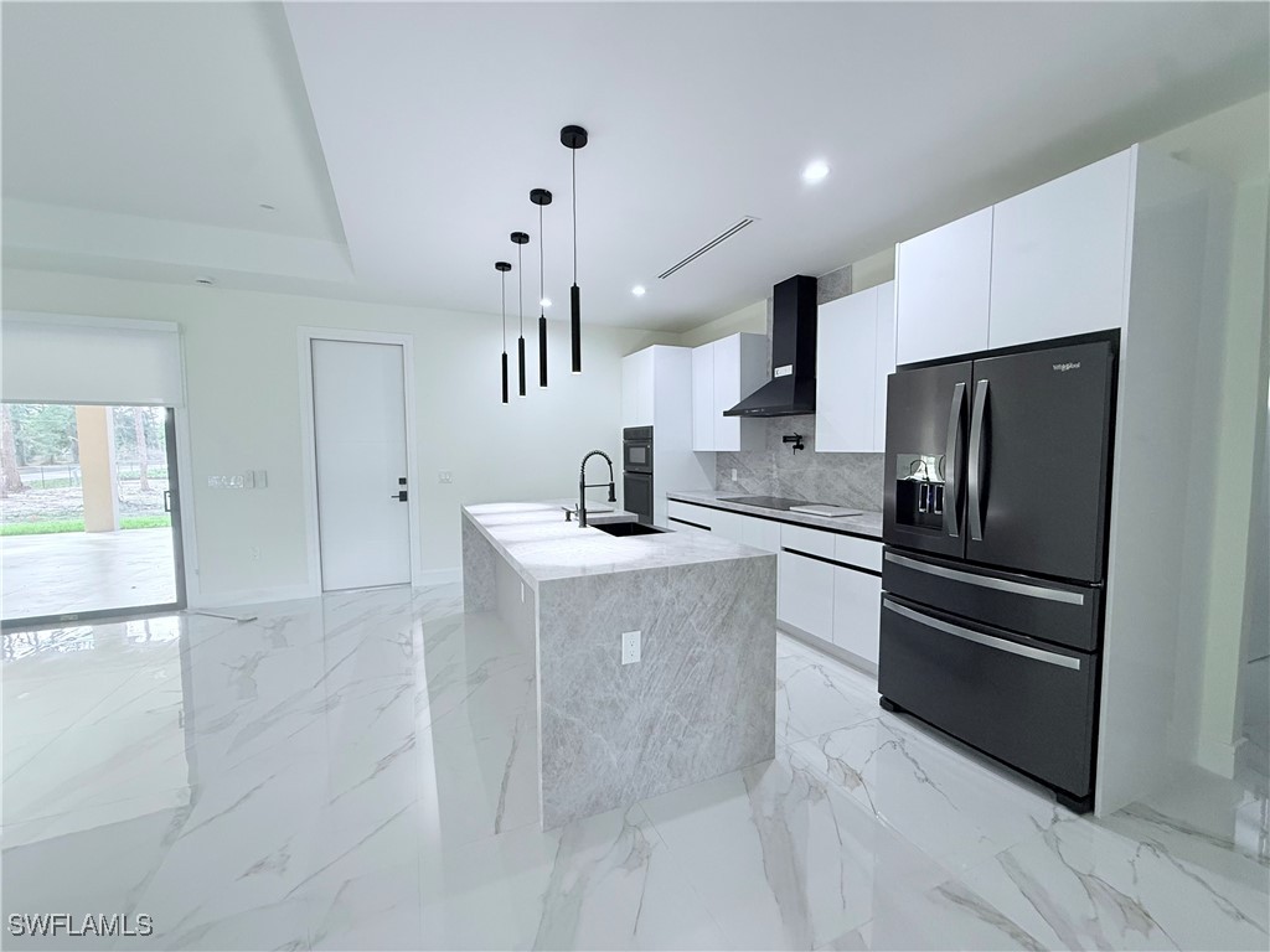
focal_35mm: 14
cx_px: 635
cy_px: 476
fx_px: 514
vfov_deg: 85.7
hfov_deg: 102.1
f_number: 2.2
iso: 250
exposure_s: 1/120
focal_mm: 2.22
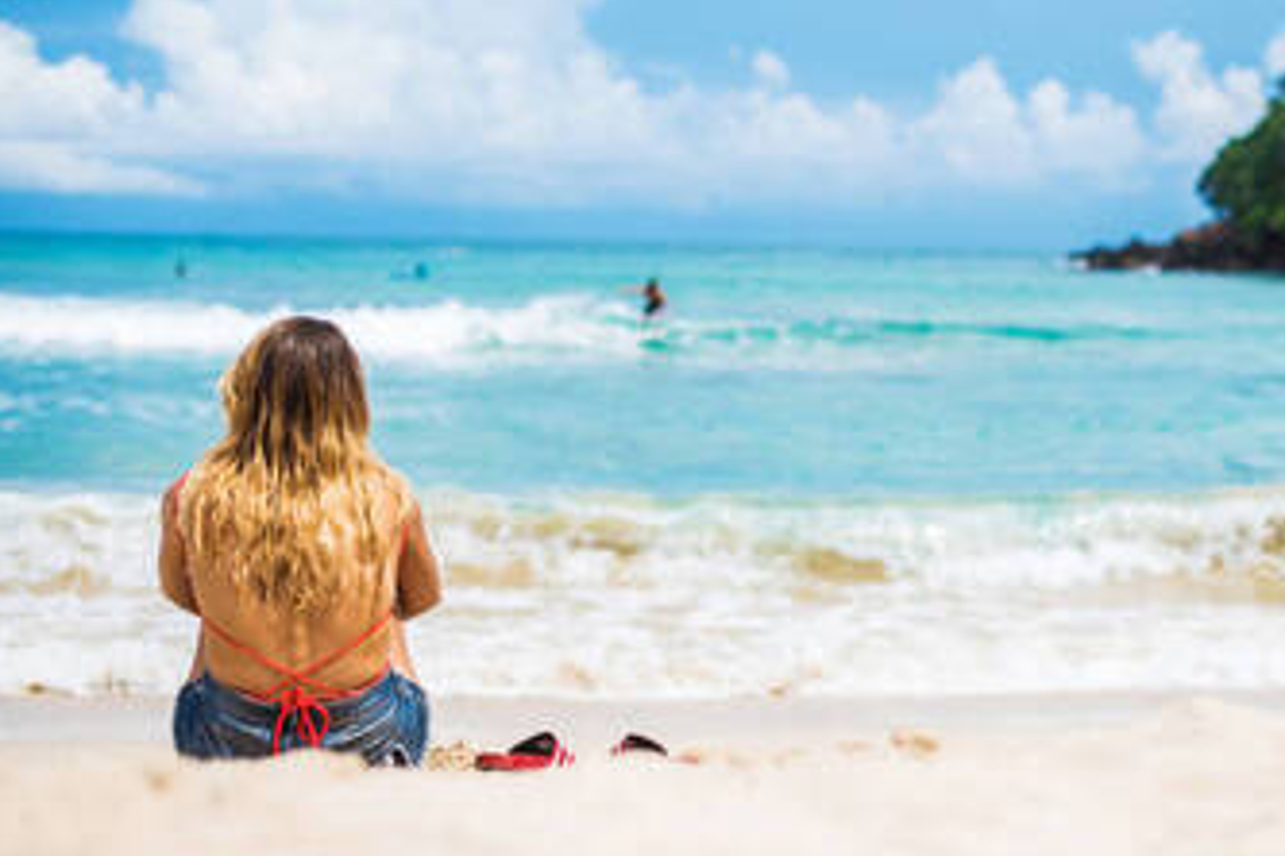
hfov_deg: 31.8
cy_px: 355
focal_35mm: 63
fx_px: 2249
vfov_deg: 21.5
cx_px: 768
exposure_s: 1/4000
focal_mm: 50
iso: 100
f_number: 2.5
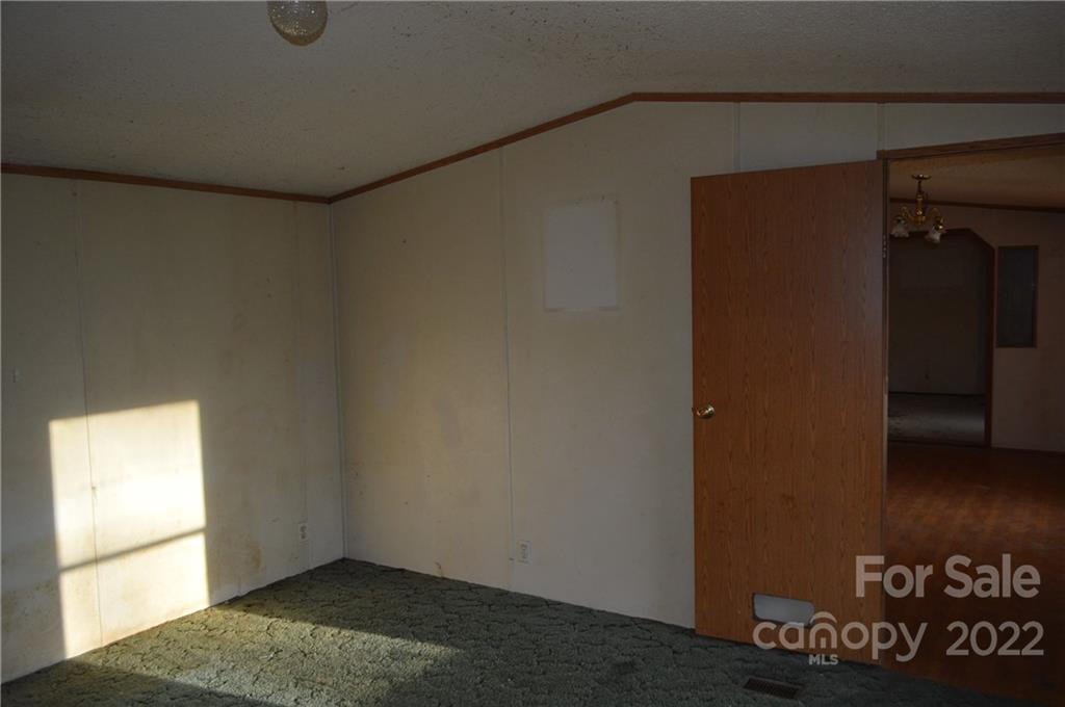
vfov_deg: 47.8
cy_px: 354
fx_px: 798
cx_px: 532
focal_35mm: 27
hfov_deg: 67.4
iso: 400
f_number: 4
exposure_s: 1/125
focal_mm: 18
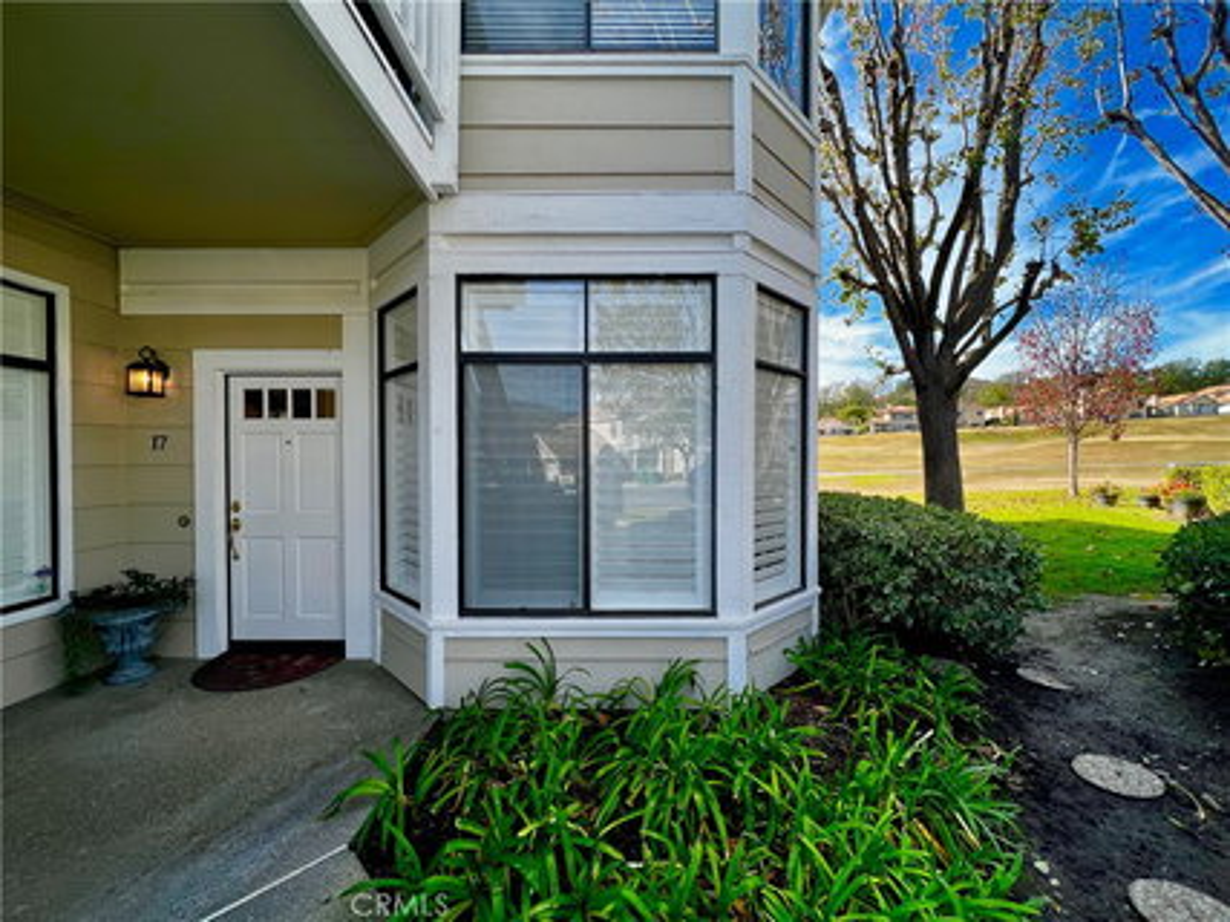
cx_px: 615
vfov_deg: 89.9
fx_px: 462
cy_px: 461
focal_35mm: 13
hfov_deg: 106.2
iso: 32
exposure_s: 1/358
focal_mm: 1.57
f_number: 1.8
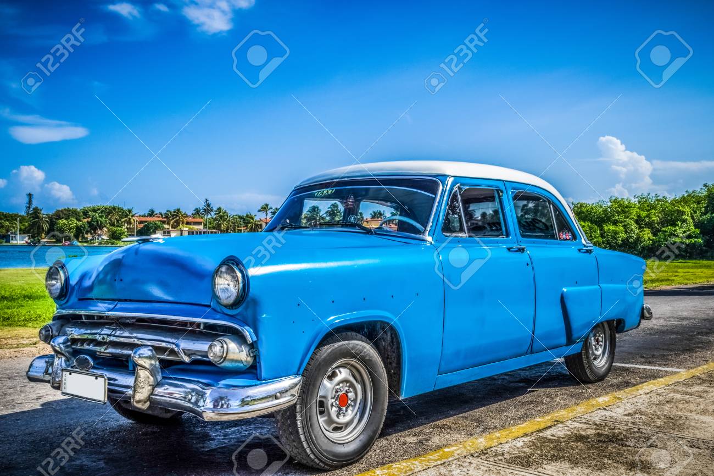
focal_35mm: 36
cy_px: 238
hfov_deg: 53.1
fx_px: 714
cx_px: 357
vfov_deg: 36.9
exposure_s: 1/125
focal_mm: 24
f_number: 16
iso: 125
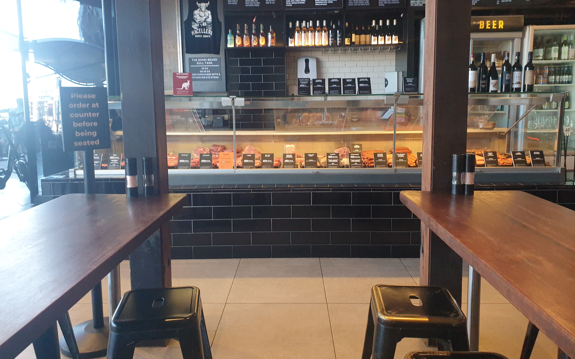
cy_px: 156
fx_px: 439
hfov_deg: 66.5
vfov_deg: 44.4
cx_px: 288
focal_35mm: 28
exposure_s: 1/100
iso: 250
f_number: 2.4
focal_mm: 4.3
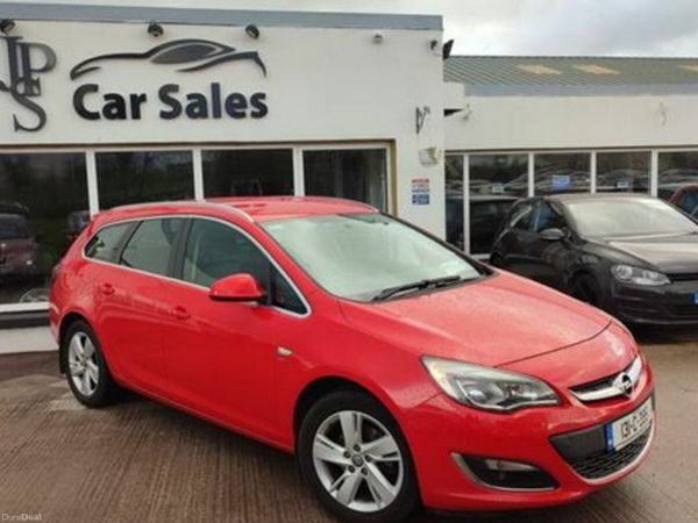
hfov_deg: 69.4
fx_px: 504
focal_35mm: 25
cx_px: 349
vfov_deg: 54.9
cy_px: 262
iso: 50
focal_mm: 6.04
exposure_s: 1/183
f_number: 1.9
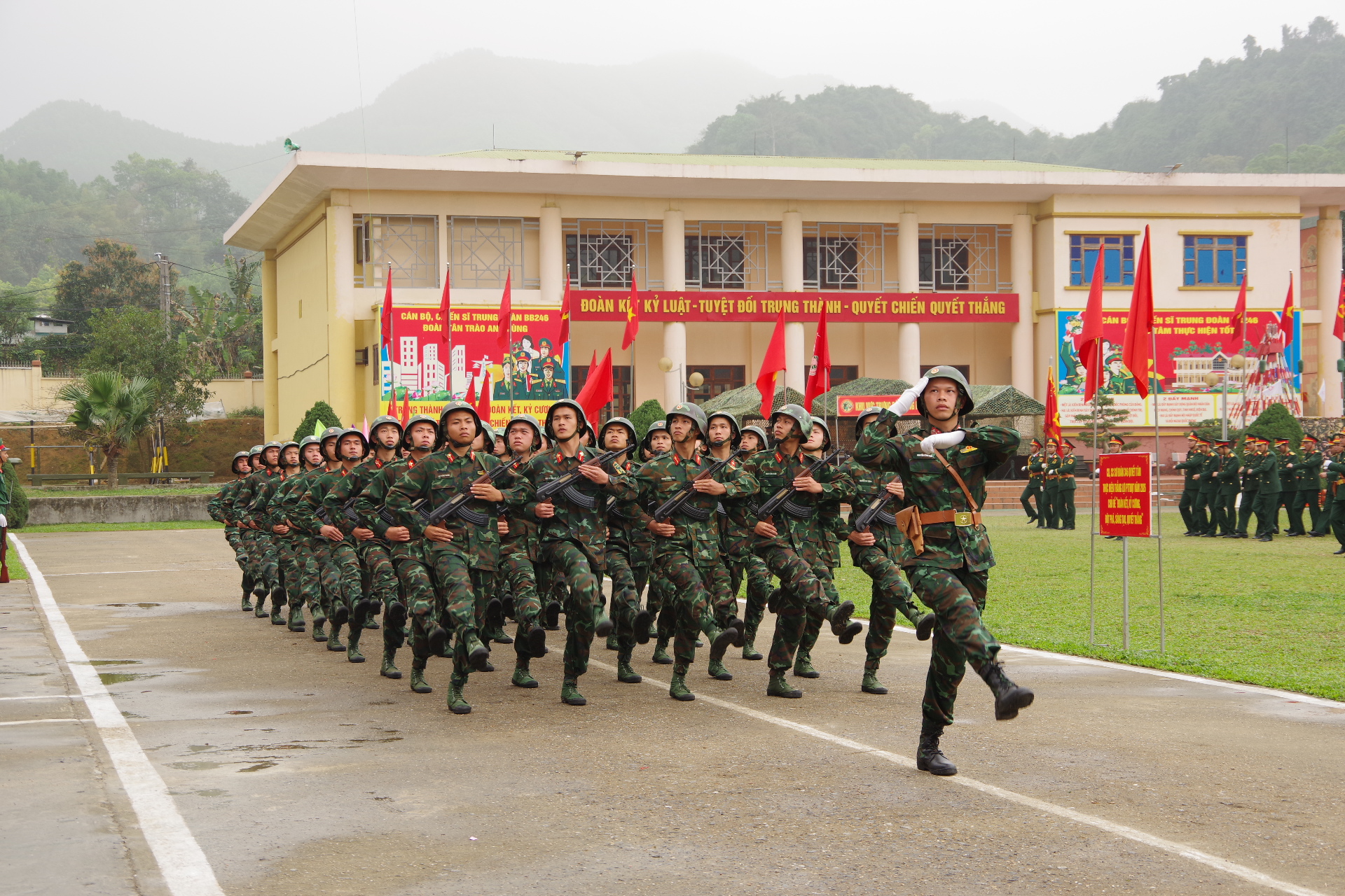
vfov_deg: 22.6
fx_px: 2241
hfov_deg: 33.4
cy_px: 448
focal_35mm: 60
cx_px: 672
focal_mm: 40
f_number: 7.1
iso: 200
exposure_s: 1/200
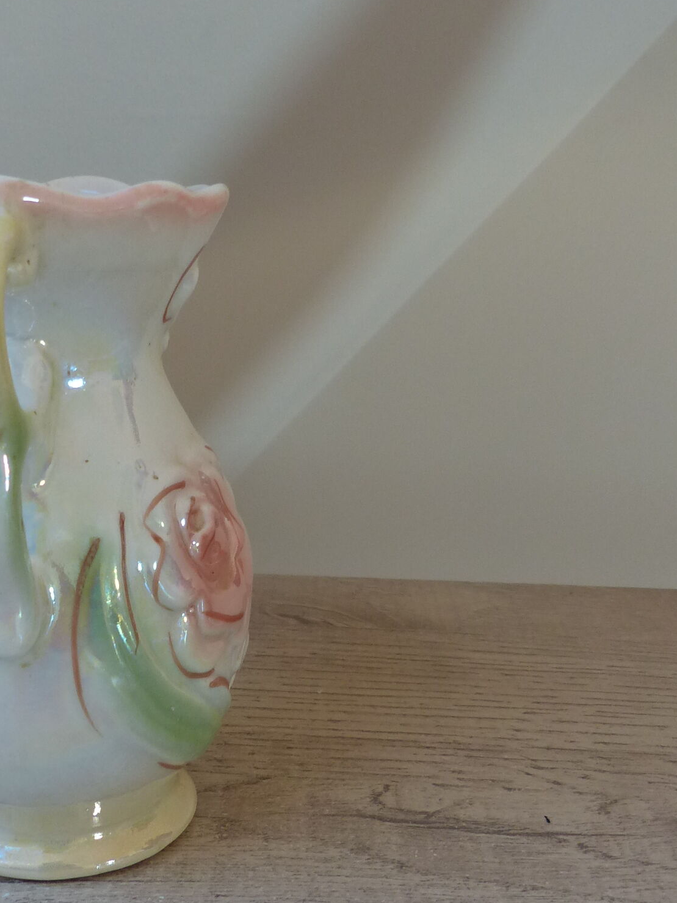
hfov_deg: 31.3
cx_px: 126
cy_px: 587
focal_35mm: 45
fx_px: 1174
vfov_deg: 41.6
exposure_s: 1/60
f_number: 2.8
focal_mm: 4.5
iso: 200
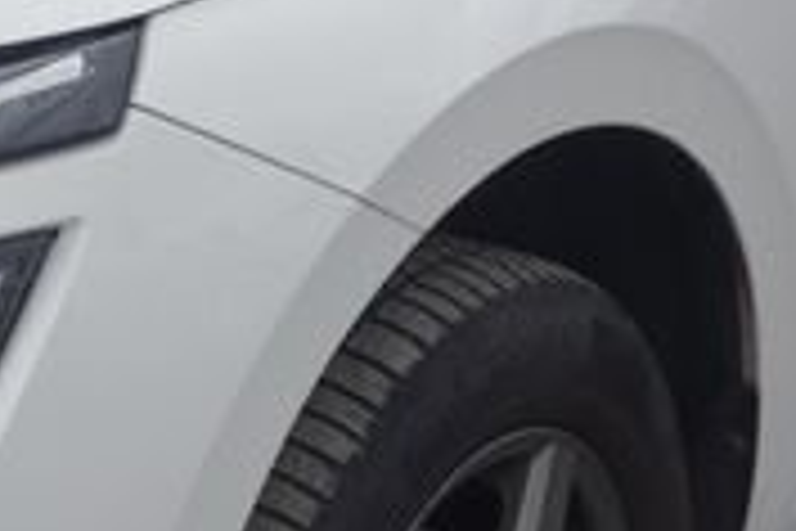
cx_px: -85
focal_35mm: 162
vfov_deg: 8.4
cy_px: 61
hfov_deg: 12.5
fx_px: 3582
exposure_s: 1/100
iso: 125
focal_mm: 10.4
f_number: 5
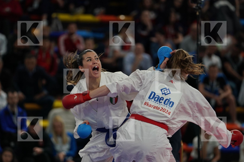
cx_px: 122
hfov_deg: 6.9
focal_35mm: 300
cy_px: 81
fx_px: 2033
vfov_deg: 4.6
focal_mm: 200
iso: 1250
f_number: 2.8
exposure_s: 1/1000
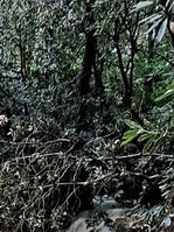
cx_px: -92
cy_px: 333
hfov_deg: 20.3
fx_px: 409
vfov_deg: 25.3
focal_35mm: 61
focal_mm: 1.74
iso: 125
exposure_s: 1/40
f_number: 2.2
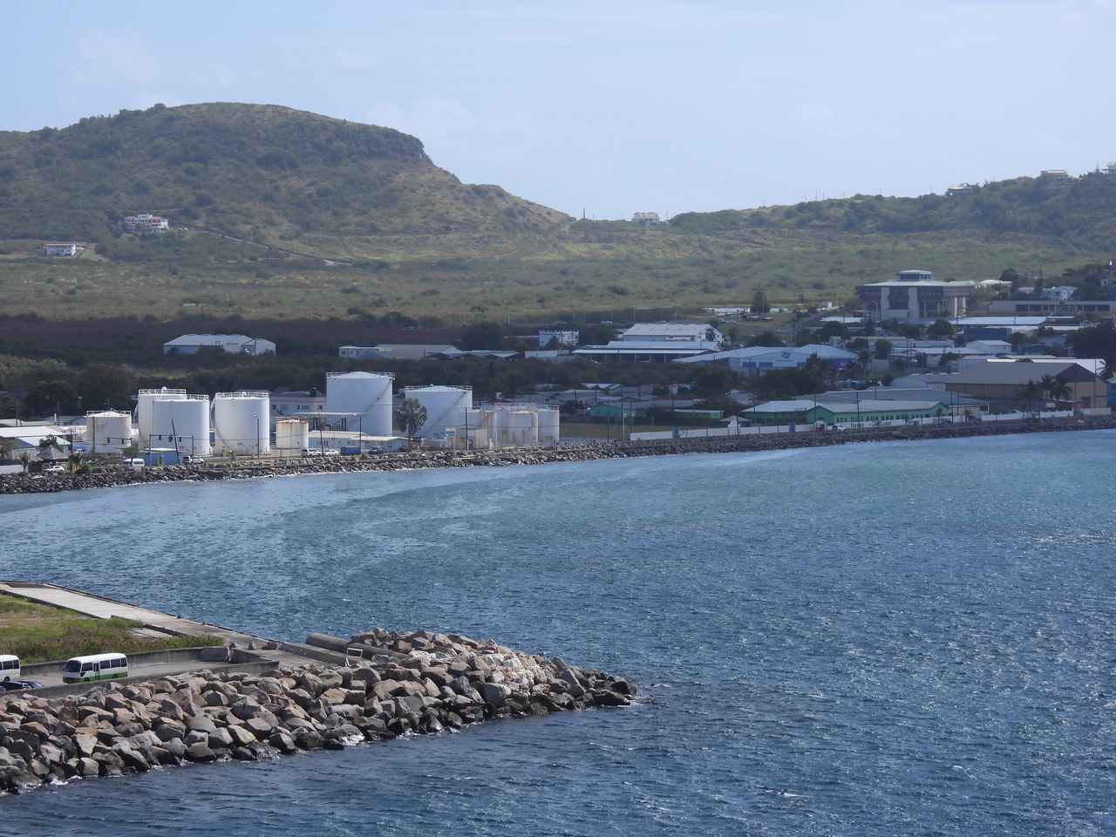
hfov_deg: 14.6
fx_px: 4352
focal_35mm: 135
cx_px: 558
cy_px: 418
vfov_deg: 11.0
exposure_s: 1/1000
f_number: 4
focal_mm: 24.1
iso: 100
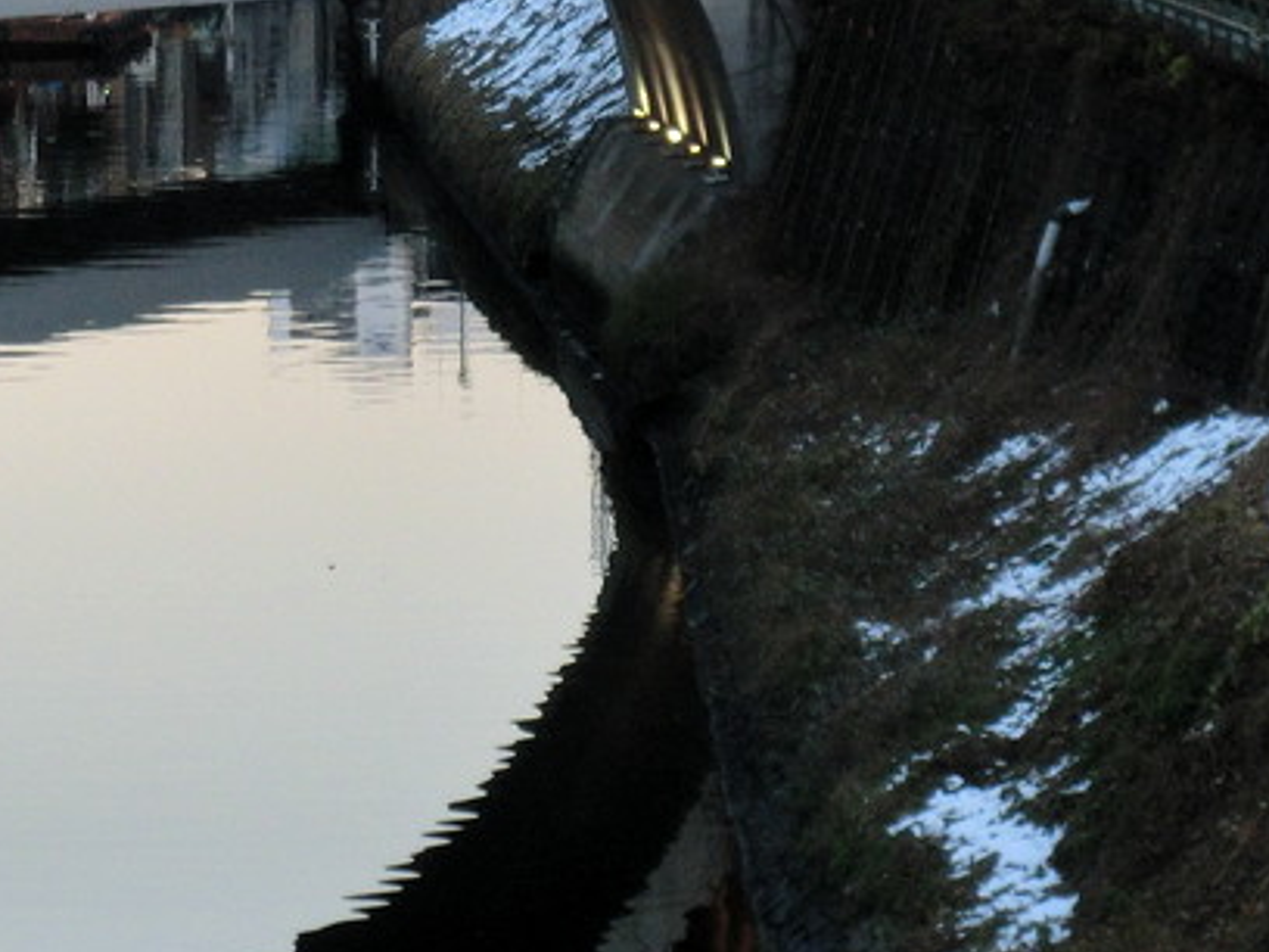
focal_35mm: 183
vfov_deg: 8.1
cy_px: 68
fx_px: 6709
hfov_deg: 10.8
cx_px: 162
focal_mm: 12.9
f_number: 4
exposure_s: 1/80
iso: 250
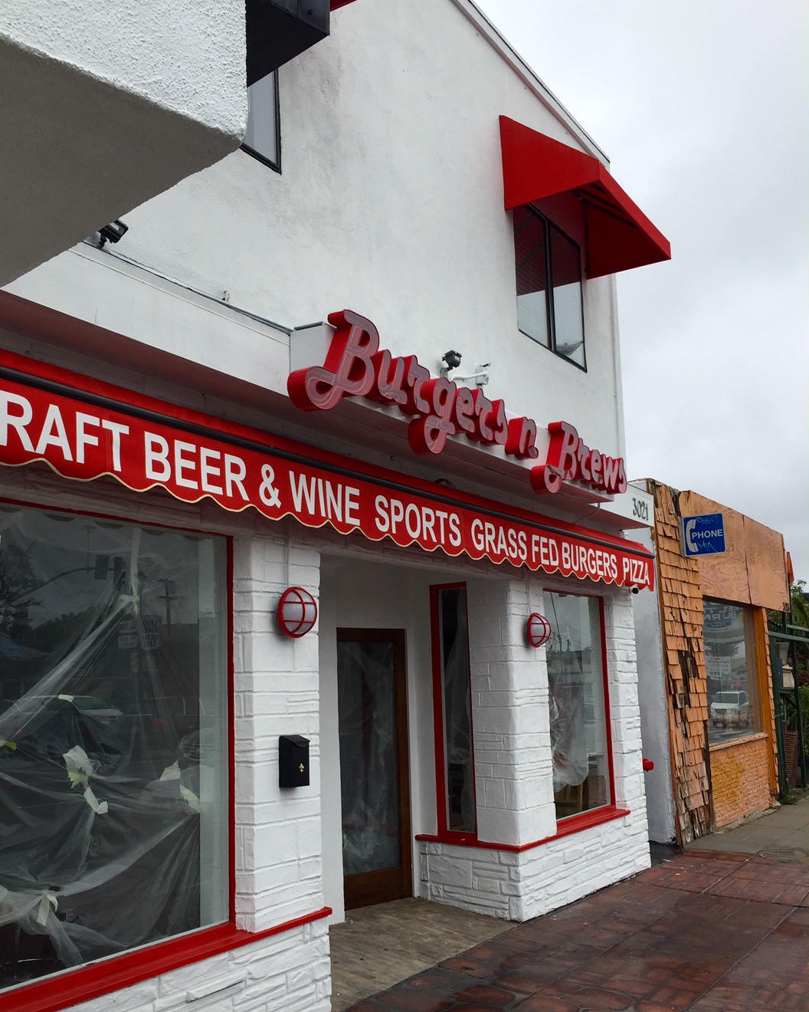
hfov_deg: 42.1
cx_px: 346
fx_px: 1048
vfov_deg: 51.5
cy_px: 544
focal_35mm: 35
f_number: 2.2
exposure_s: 1/1582
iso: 32
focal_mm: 4.15
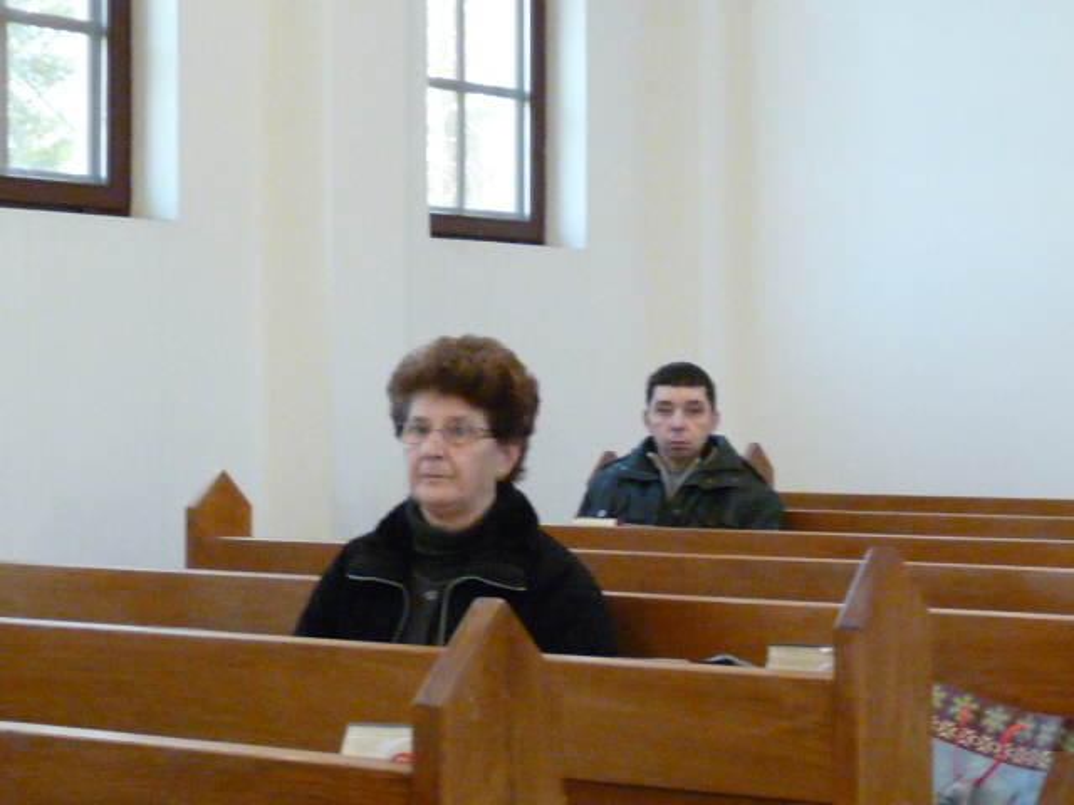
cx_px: 537
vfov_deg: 17.4
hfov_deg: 23.0
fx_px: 2637
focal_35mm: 85
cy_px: 402
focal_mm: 8.5
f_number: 3.2
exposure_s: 1/30
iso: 800
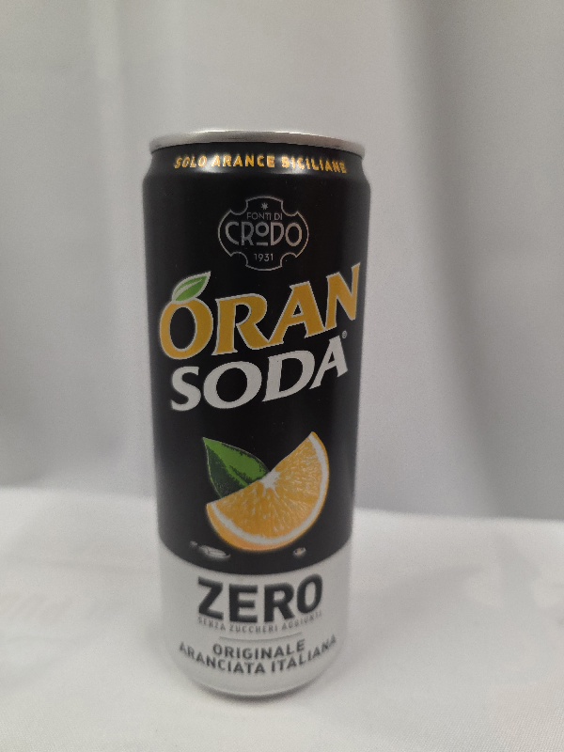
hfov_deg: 58.9
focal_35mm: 23
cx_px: 282
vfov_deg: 73.9
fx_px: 500
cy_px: 376
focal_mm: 6.3
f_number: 1.7
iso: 400
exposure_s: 1/101
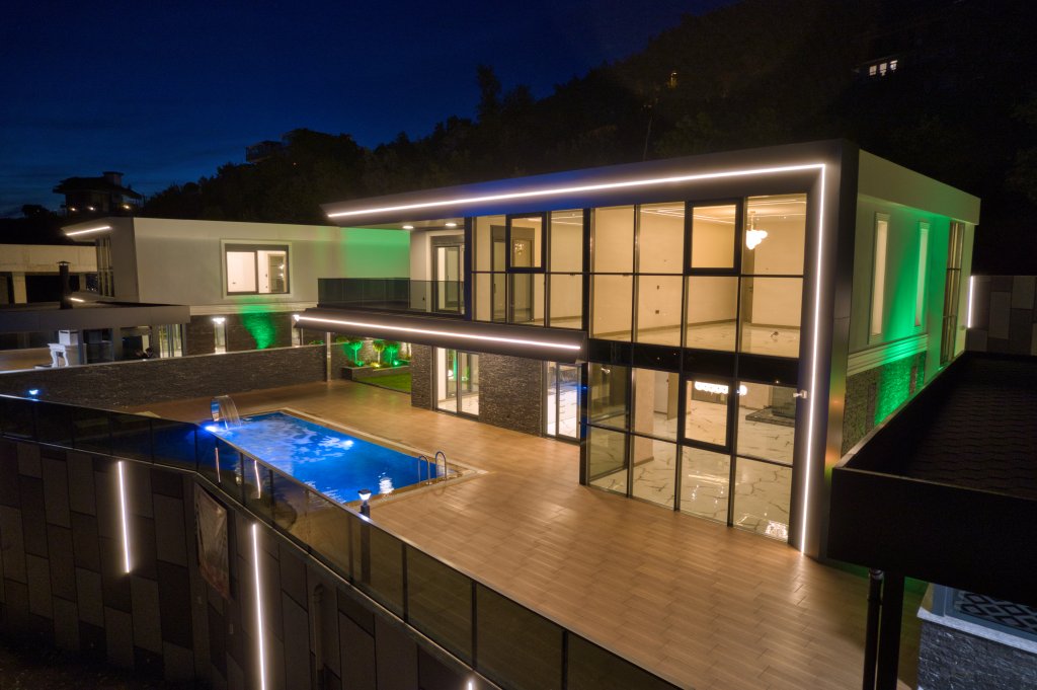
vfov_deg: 57.1
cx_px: 518
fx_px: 633
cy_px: 345
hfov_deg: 78.6
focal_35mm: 22
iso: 400
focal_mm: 8.38
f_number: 2.8
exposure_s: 1/13
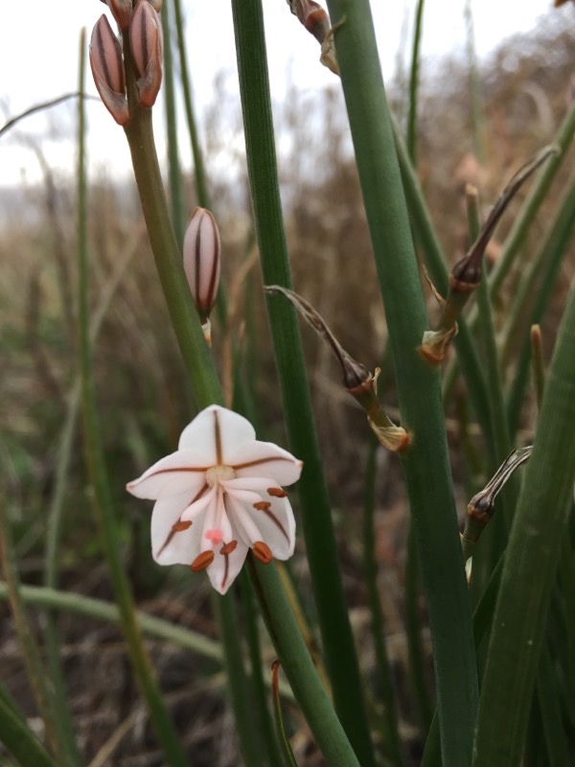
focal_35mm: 29
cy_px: 384
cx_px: 288
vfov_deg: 61.7
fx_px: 642
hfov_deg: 48.2
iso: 32
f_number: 2.2
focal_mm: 4.15
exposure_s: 1/100
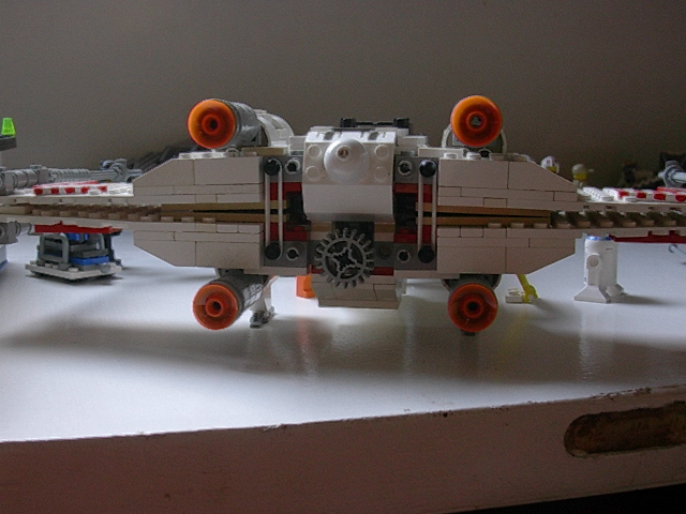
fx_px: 892
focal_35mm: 45
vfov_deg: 32.2
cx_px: 343
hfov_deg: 42.1
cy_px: 257
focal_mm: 6.7
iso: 70
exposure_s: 1/24.6
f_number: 2.9
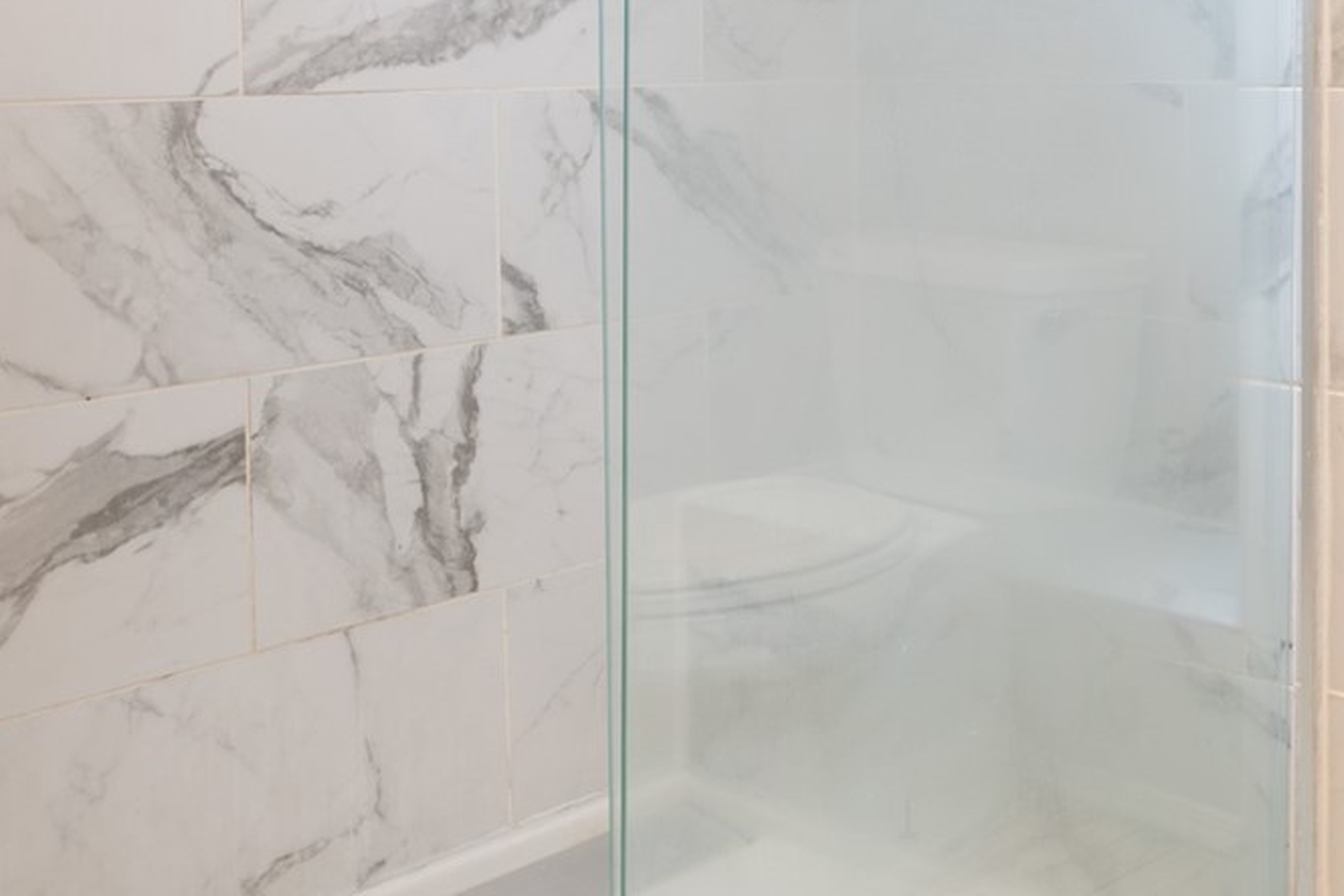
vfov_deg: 26.4
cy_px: 52
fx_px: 1829
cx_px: 1227
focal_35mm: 49
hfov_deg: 37.5
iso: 250
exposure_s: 1/2
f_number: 9
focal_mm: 16
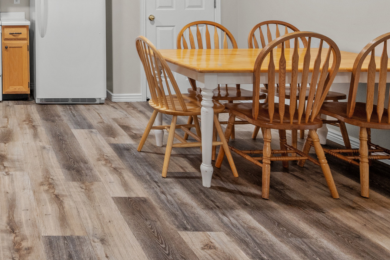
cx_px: -22
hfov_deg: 41.9
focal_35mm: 38
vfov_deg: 32.2
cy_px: -2
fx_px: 412
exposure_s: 1/1.25
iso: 500
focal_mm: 16
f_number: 8
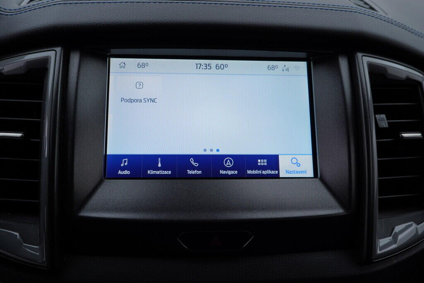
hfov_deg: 53.1
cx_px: 212
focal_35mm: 36
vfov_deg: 36.9
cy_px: 142
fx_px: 424
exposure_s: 1/100
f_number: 4.5
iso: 125
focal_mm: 24
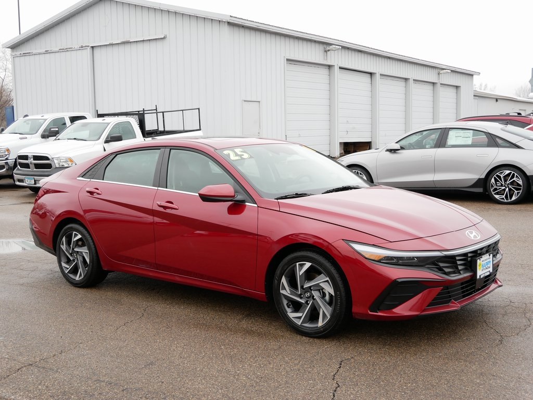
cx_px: 266
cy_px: 200
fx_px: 616
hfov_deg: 46.8
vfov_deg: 36.0
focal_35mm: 40
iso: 200
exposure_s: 1/125
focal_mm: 20
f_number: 4.1
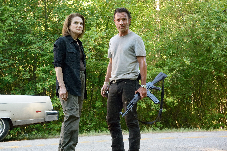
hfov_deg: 25.1
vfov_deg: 16.9
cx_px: 114
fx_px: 511
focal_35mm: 81
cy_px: 76
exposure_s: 1/125
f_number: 5.6
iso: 800
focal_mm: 30
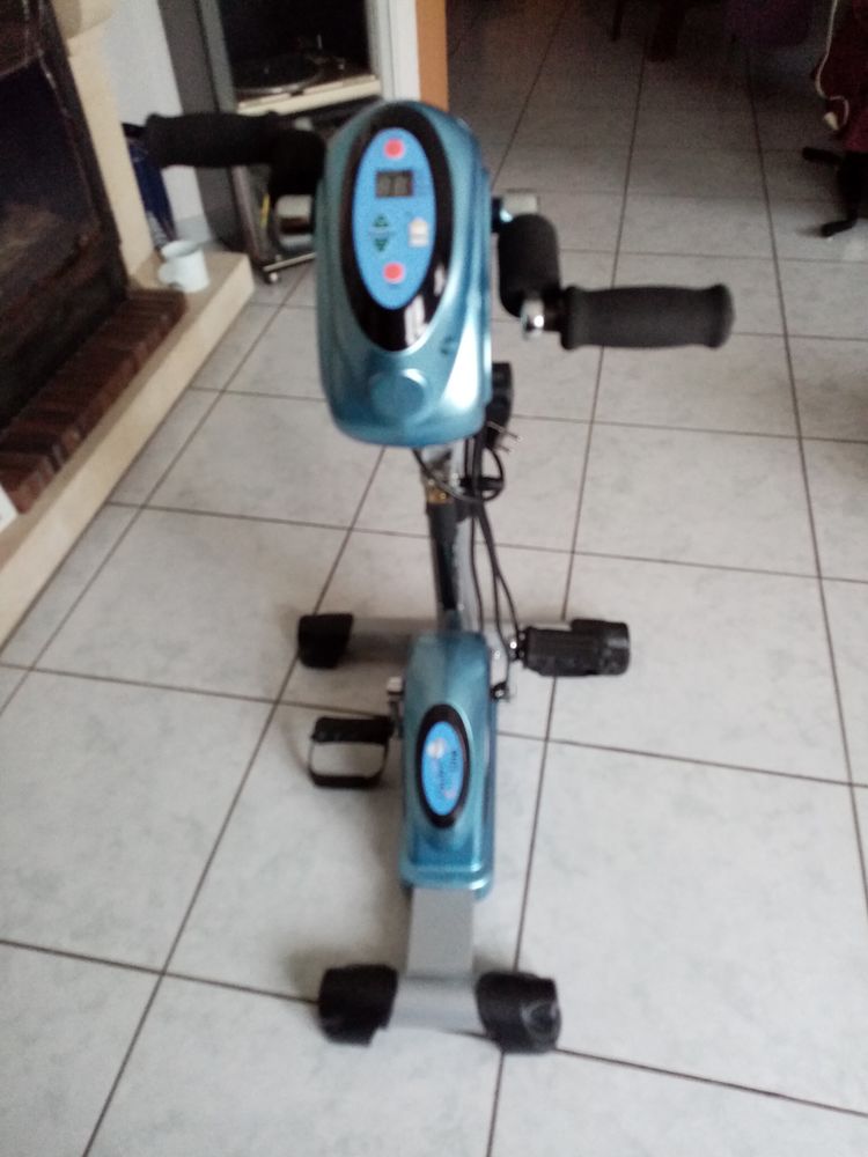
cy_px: 578
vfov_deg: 67.3
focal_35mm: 26
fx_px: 869
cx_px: 434
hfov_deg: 53.1
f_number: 1.8
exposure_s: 1/25
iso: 594
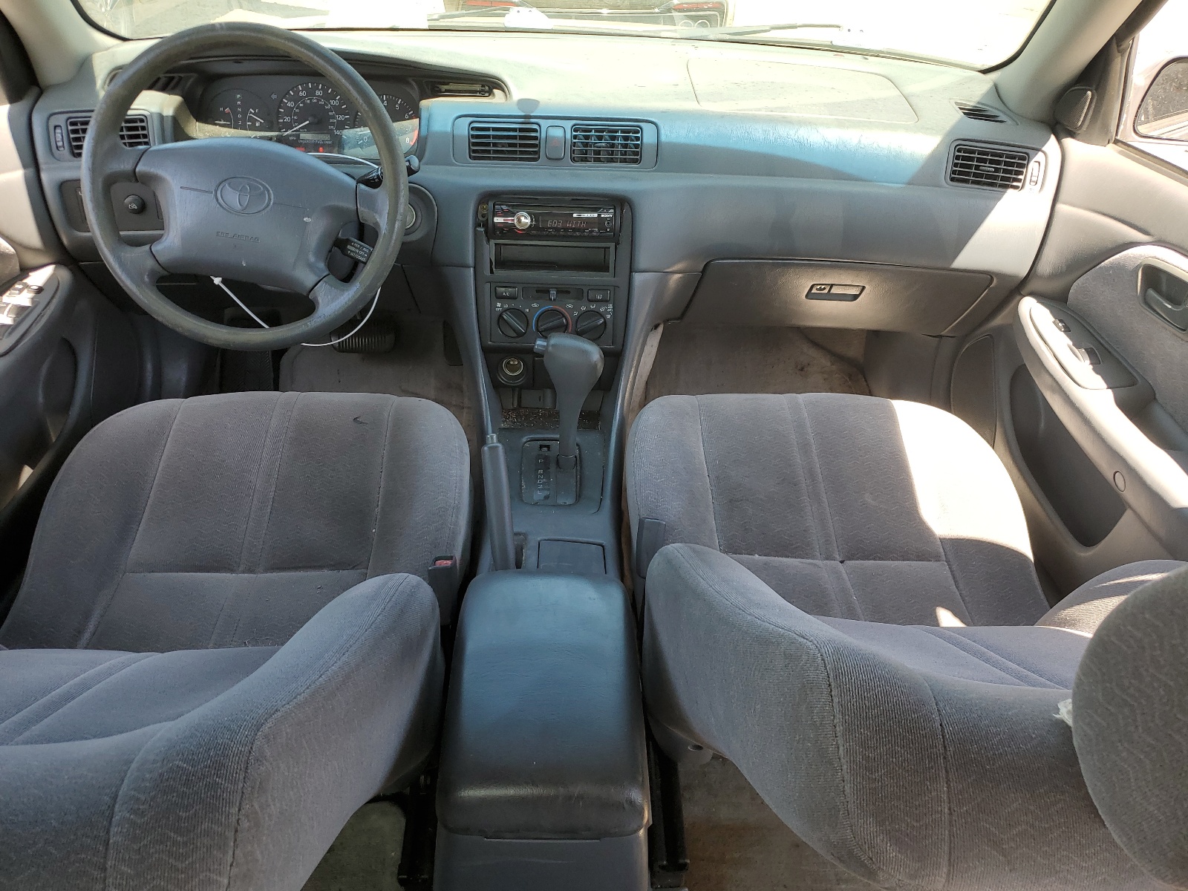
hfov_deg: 67.3
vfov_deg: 53.1
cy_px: 446
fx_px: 892
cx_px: 594
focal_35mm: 26
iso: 50
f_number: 1.5
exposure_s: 1/323
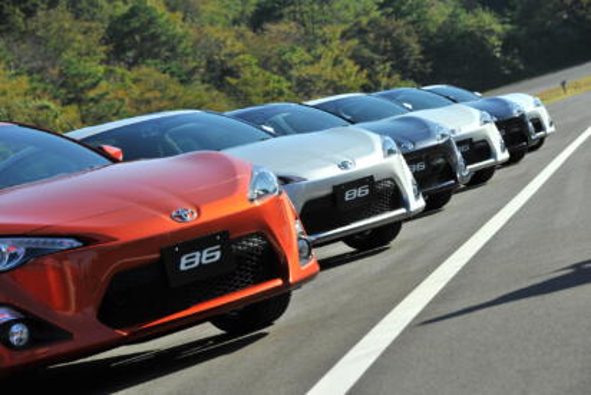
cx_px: 296
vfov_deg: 11.0
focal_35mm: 125
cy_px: 198
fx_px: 2053
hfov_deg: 16.4
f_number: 8
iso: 200
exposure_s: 1/500
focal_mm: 125
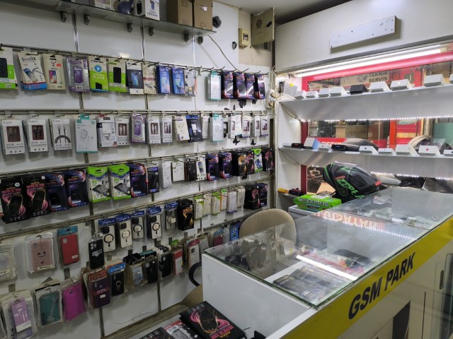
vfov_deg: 58.9
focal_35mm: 23
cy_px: 170
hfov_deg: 73.9
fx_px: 301
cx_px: 226
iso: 125
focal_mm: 6.14
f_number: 1.65
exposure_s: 1/100
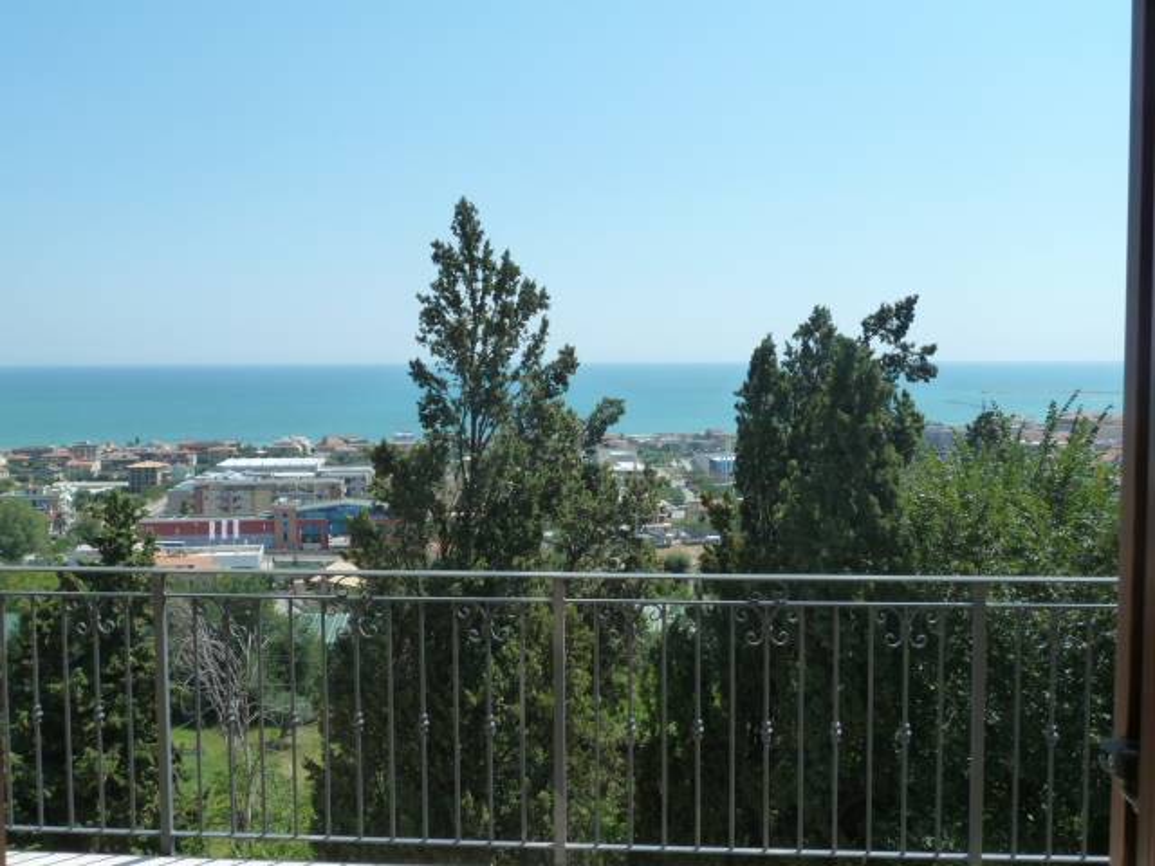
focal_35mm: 35
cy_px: 433
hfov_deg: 52.6
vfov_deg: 40.7
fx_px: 1168
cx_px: 578
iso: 125
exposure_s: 1/400
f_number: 5
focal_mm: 5.7
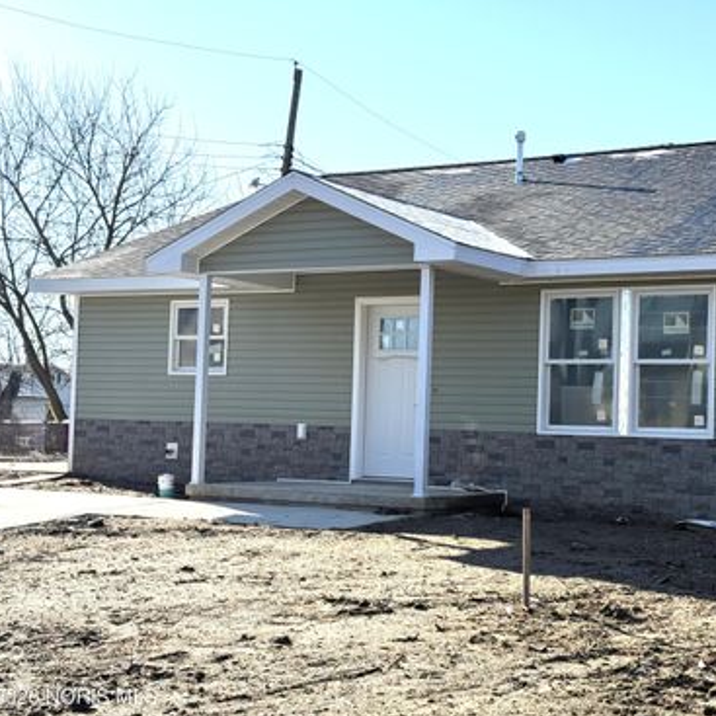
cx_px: 464
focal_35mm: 59
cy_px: 364
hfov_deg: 28.9
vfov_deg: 29.1
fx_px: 1381
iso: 100
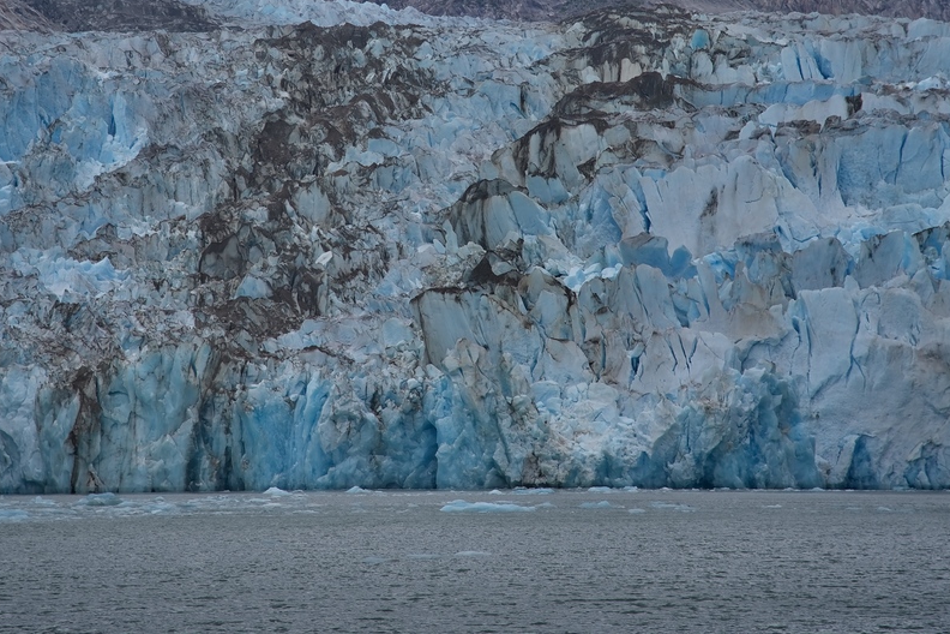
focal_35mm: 194
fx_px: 5119
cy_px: 124
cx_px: 435
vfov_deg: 7.1
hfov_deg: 10.6
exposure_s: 1/250
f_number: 5
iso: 100
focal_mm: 120
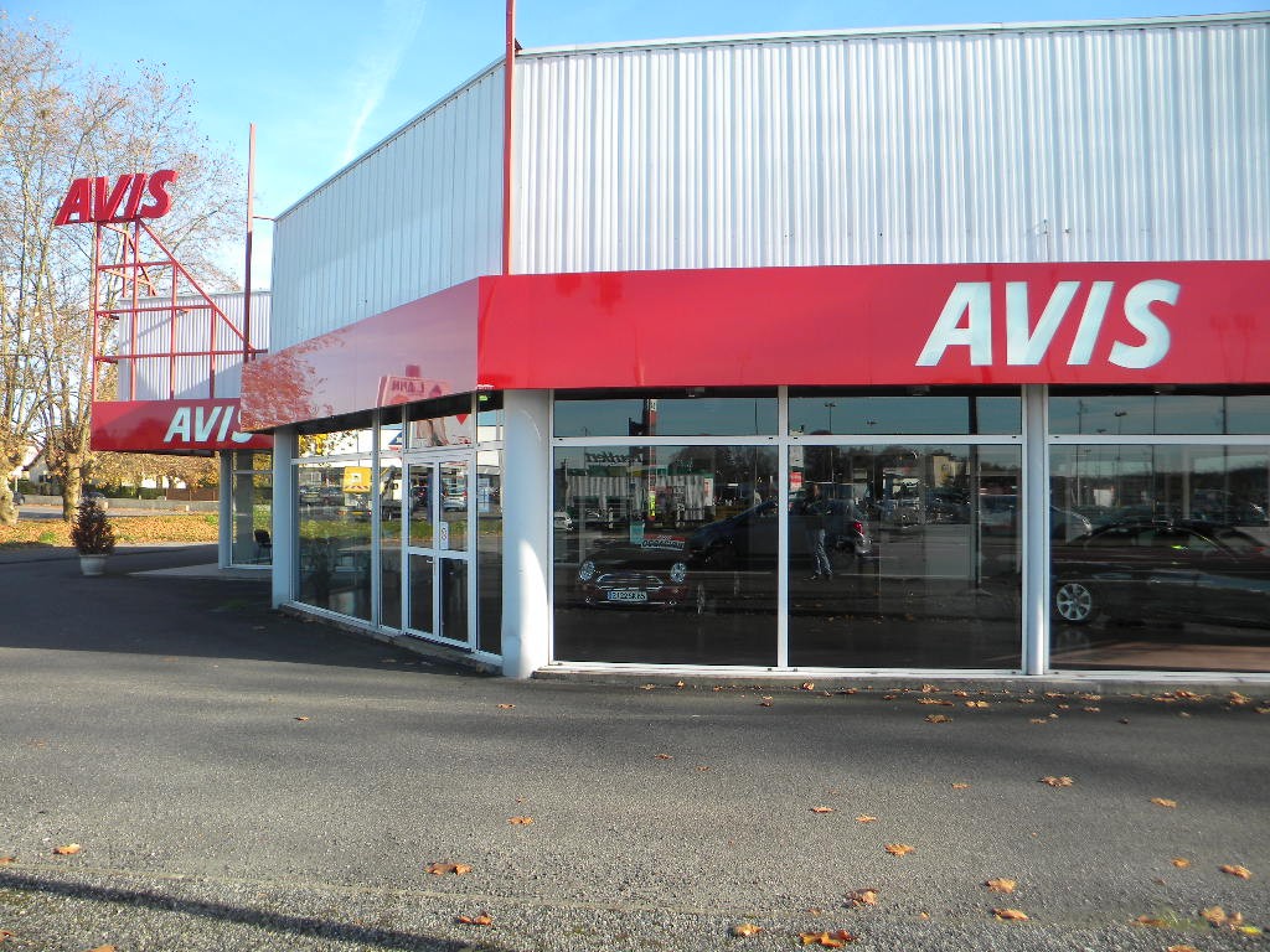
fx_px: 1027
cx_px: 635
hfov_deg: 63.4
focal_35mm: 28
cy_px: 476
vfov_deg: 49.7
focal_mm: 5
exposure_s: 1/357
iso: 80
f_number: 3.5
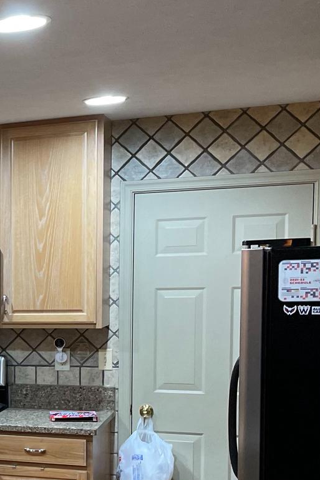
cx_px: -240
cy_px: 379
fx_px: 959
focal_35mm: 72
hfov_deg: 16.2
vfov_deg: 27.5
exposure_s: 1/60
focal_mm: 4.2
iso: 250
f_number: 1.6
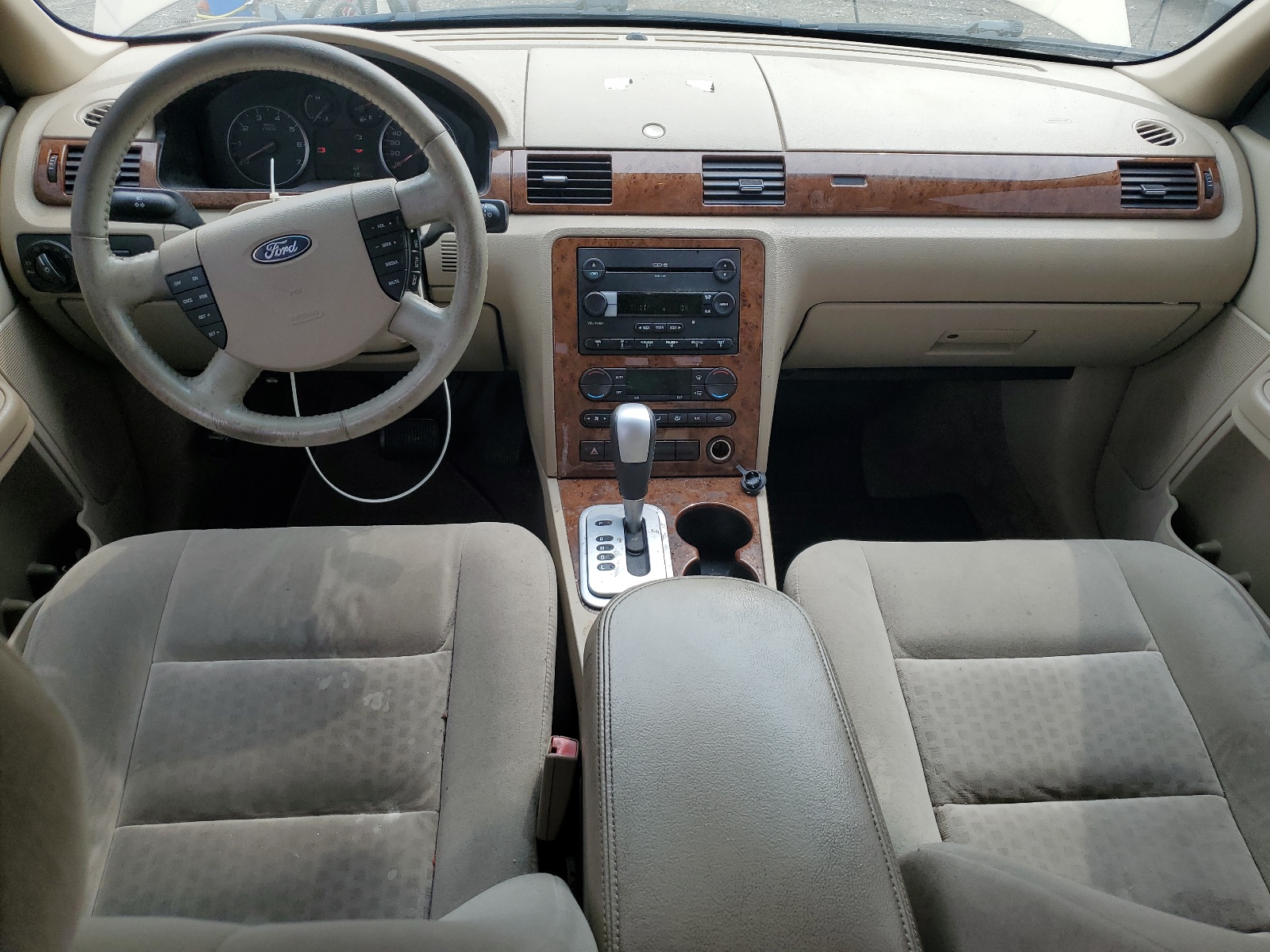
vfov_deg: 53.1
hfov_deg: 67.3
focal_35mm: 26
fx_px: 954
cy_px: 476
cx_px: 635
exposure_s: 1/625
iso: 50
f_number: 1.5
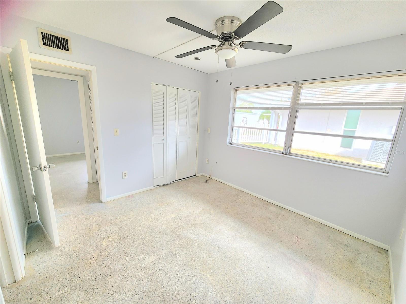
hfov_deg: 106.2
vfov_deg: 89.9
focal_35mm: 13
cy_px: 152
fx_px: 152
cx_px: 203
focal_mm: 2.2
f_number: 2.2
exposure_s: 1/120
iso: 100
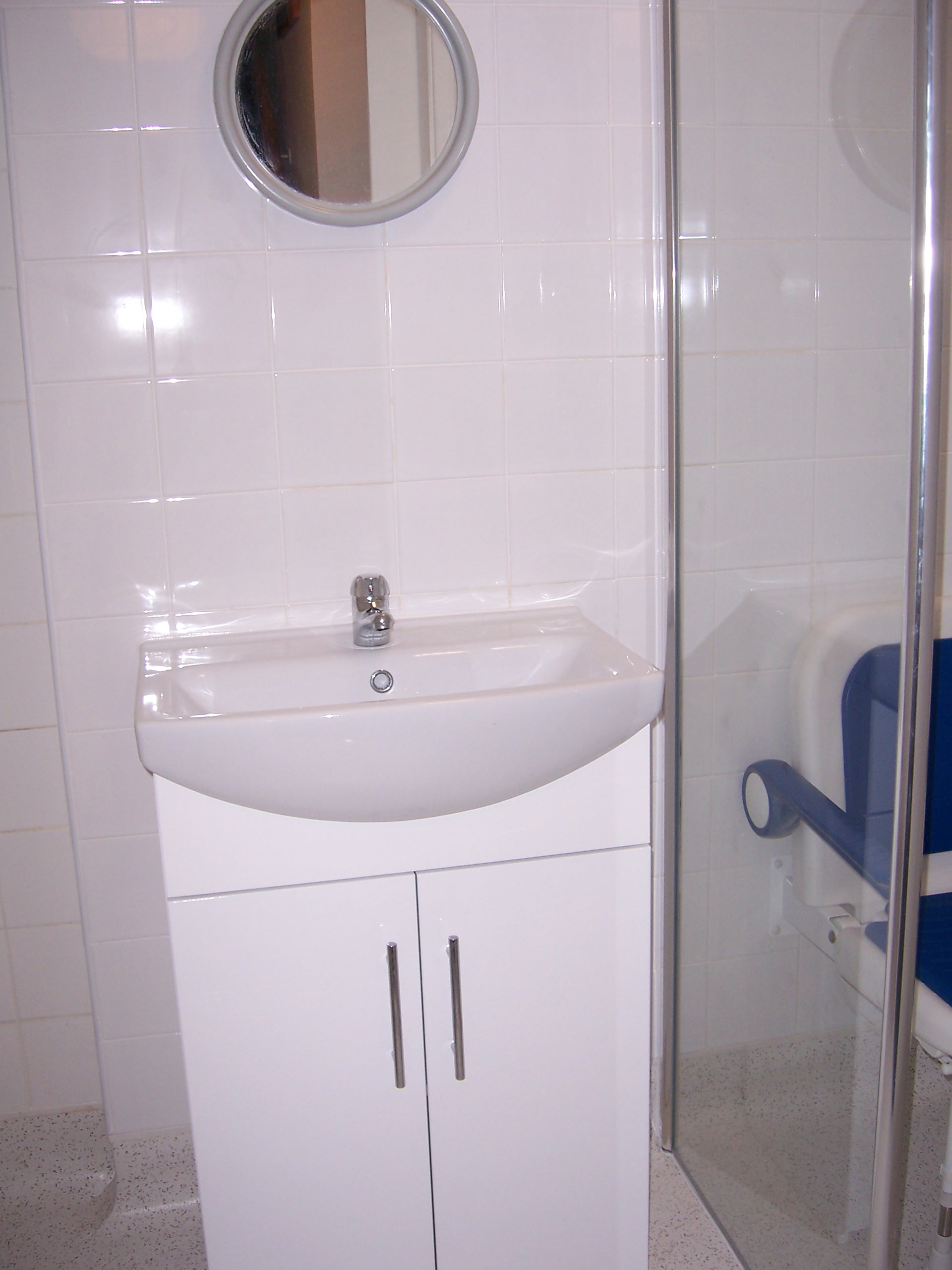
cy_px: 635
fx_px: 1320
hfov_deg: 39.7
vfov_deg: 51.4
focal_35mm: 36
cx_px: 476
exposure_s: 1/60
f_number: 3
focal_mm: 6
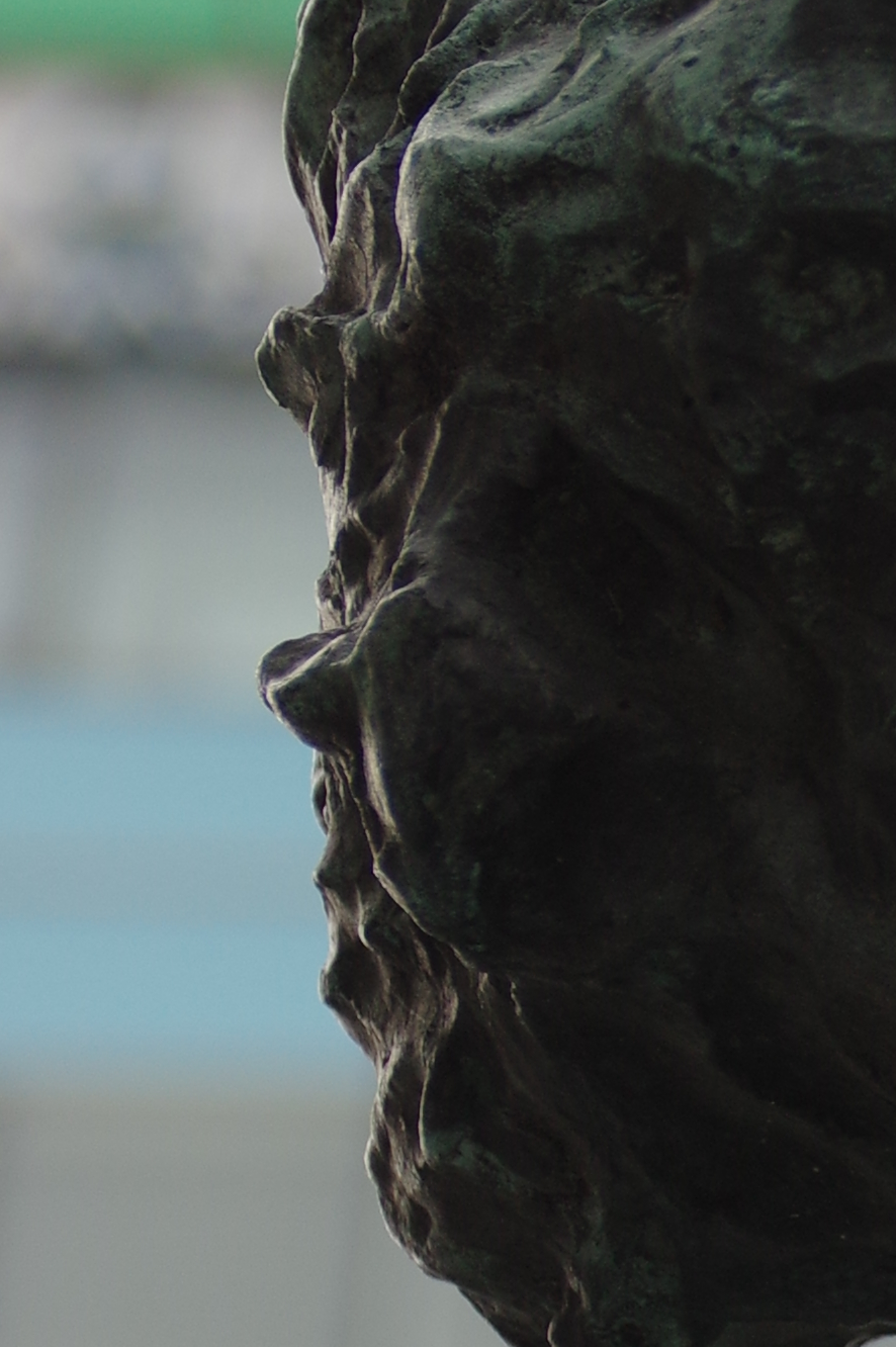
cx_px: 1936
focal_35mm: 289
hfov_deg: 4.7
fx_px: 10805
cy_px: 1688
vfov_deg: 7.1
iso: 320
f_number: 4
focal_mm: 43
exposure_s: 1/500
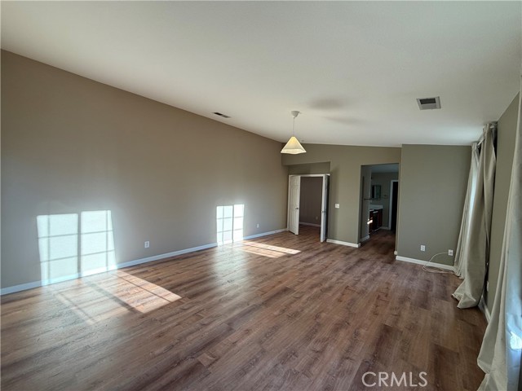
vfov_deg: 85.7
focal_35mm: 14
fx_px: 211
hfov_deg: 102.1
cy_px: 196
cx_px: 261
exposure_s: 1/107
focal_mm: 2.22
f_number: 2.2
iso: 64
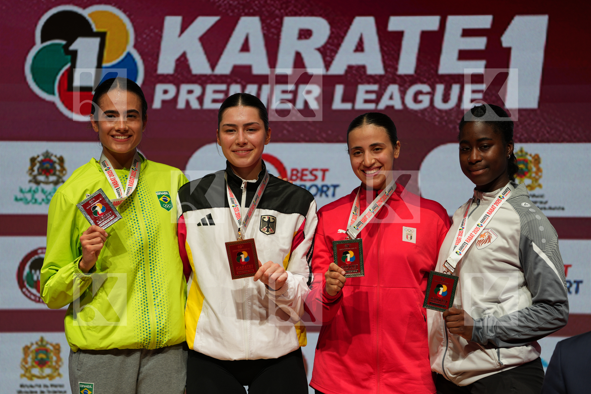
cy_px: 197
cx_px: 296
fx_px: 2954
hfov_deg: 11.4
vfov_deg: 7.6
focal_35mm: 180
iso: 100
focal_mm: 180
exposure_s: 1/250
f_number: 2.8
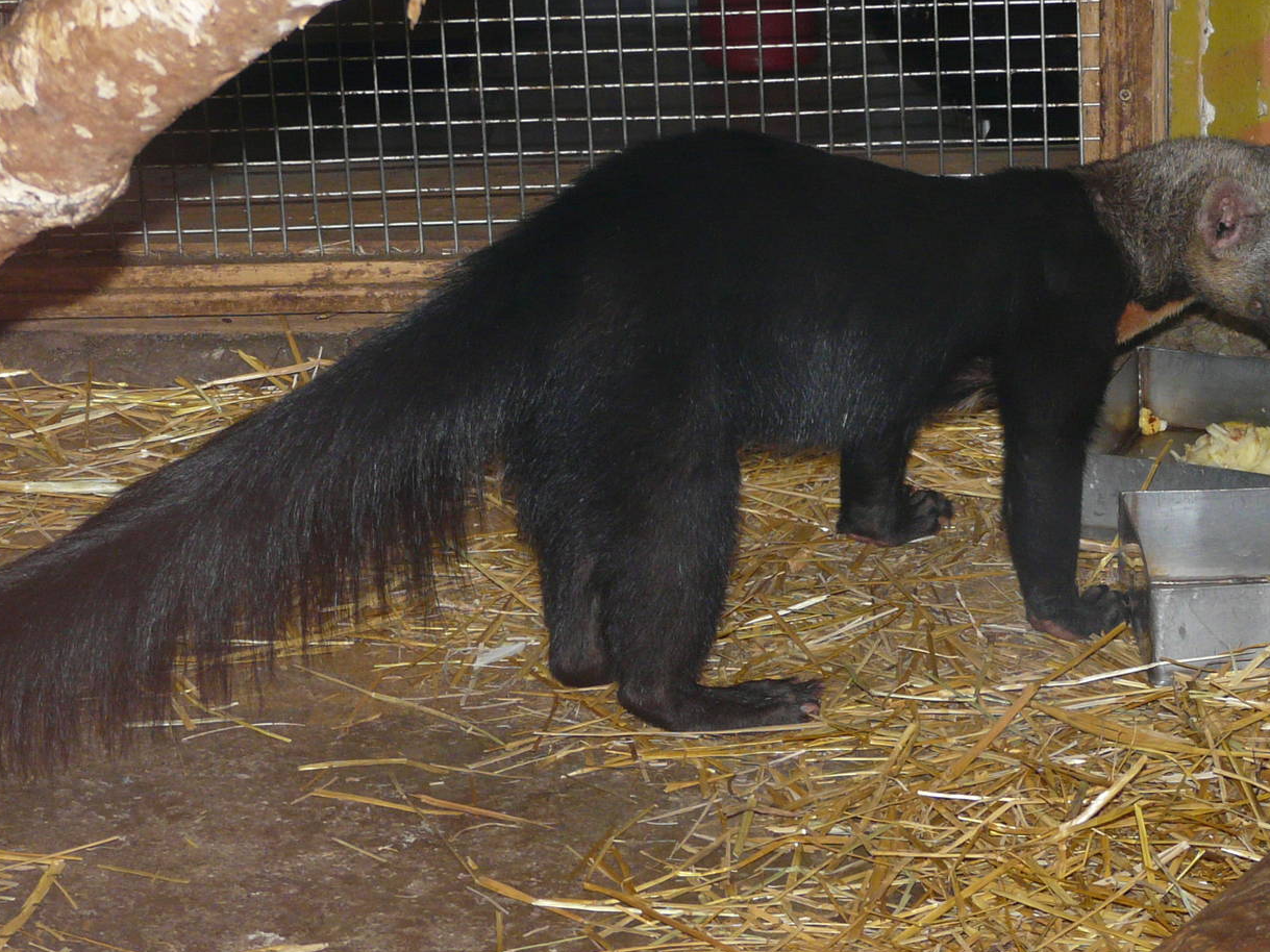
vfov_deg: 11.8
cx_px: 722
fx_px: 4622
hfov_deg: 15.6
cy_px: 340
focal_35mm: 126
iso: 160
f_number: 3.2
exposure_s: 1/60
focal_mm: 12.3
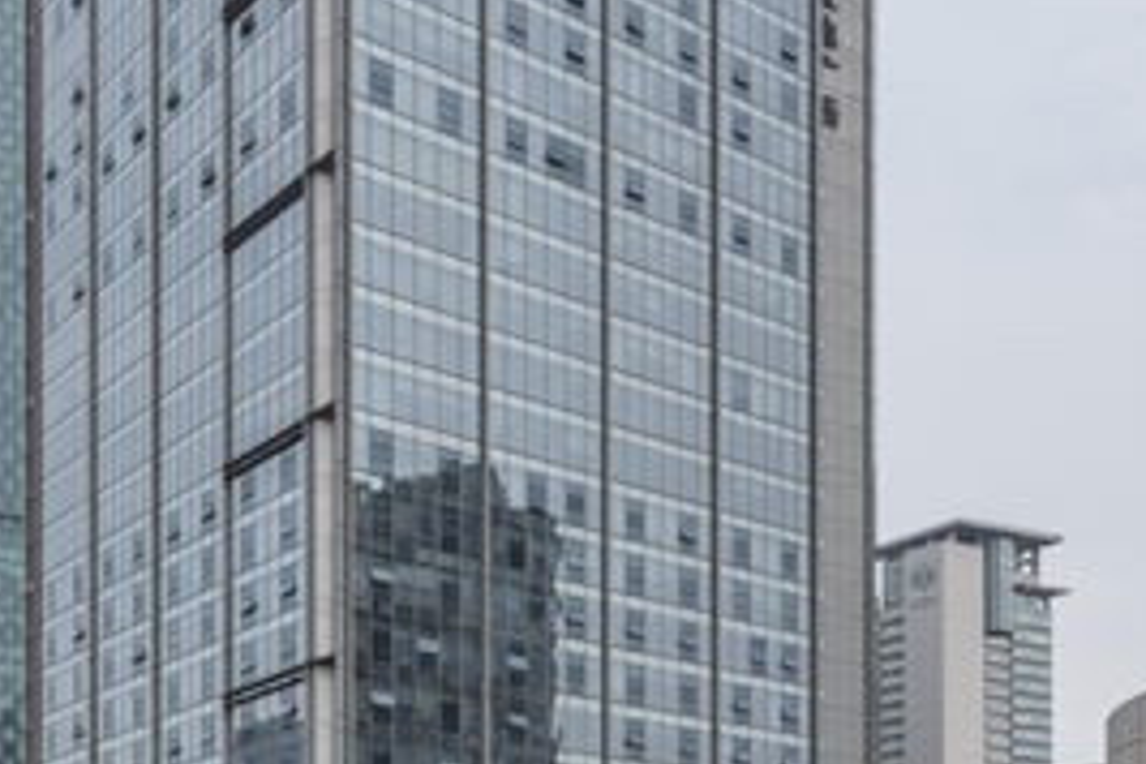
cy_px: 298
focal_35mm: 42
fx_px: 1337
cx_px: 343
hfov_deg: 45.4
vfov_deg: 31.8
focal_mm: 14
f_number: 8
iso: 200
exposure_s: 1/500
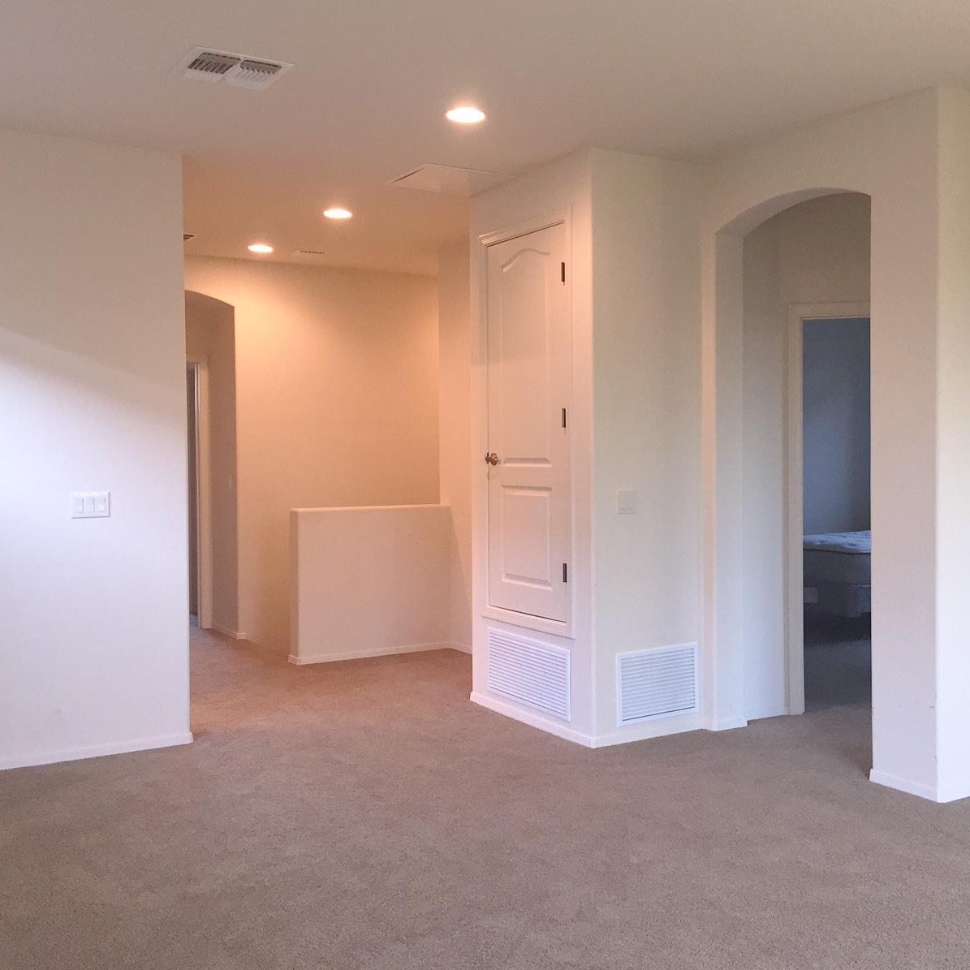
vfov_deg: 47.2
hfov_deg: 47.0
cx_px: 563
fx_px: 1110
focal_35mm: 35
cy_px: 478
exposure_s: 1/30
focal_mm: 4.15
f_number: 2.2
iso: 160
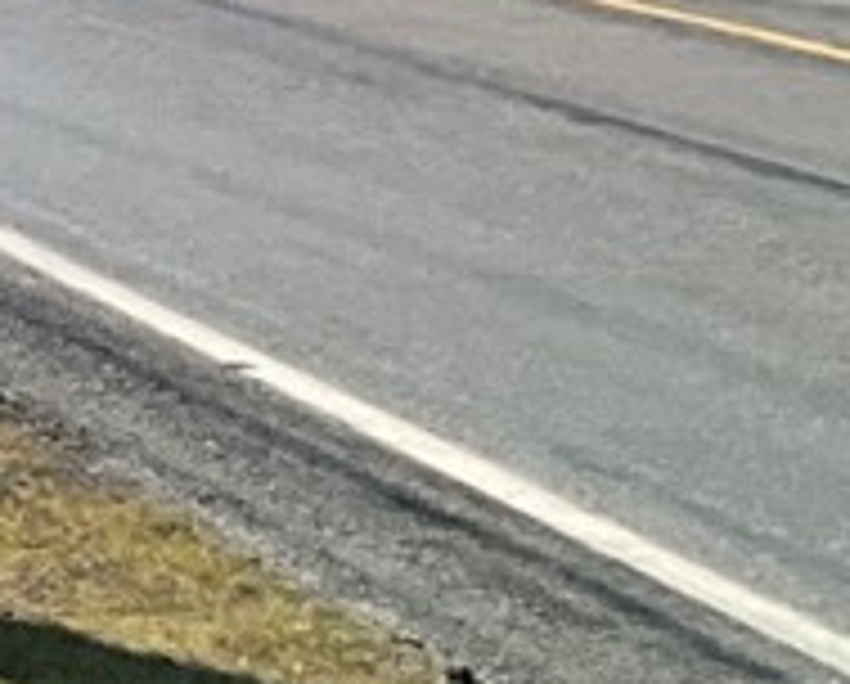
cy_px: 130
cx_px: -2415
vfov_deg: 6.5
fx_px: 6025
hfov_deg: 6.6
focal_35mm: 239
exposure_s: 1/3322
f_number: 1.8
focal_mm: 3
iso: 16
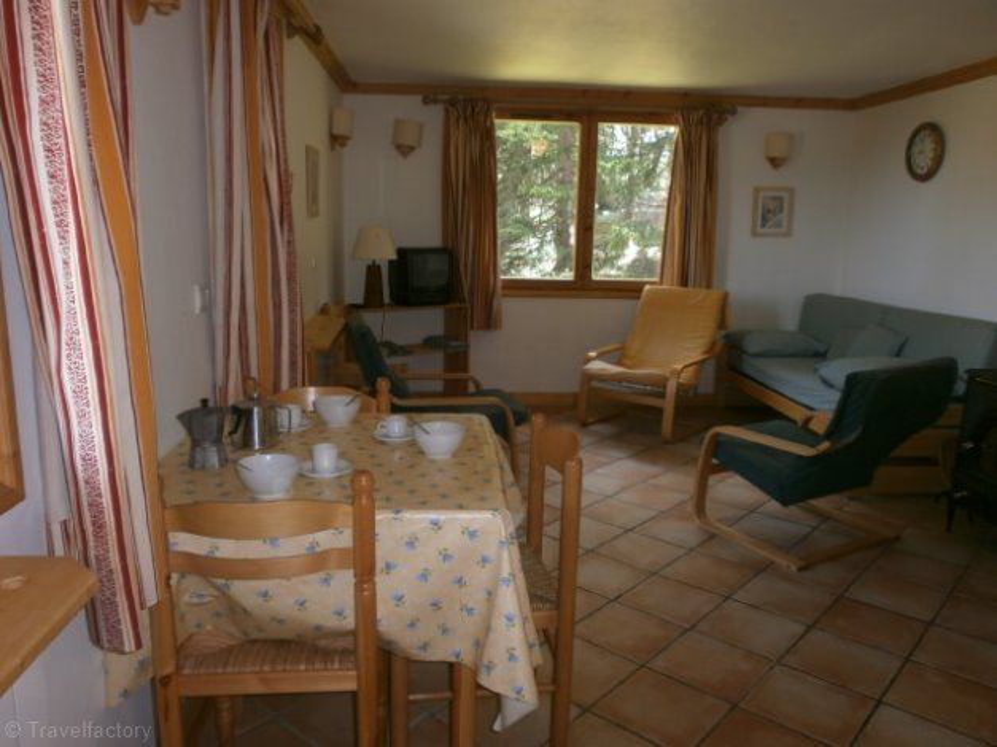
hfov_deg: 65.3
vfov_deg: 51.3
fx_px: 777
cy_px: 374
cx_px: 498
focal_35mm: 27
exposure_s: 1/30
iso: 100
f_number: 2.9
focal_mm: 4.8
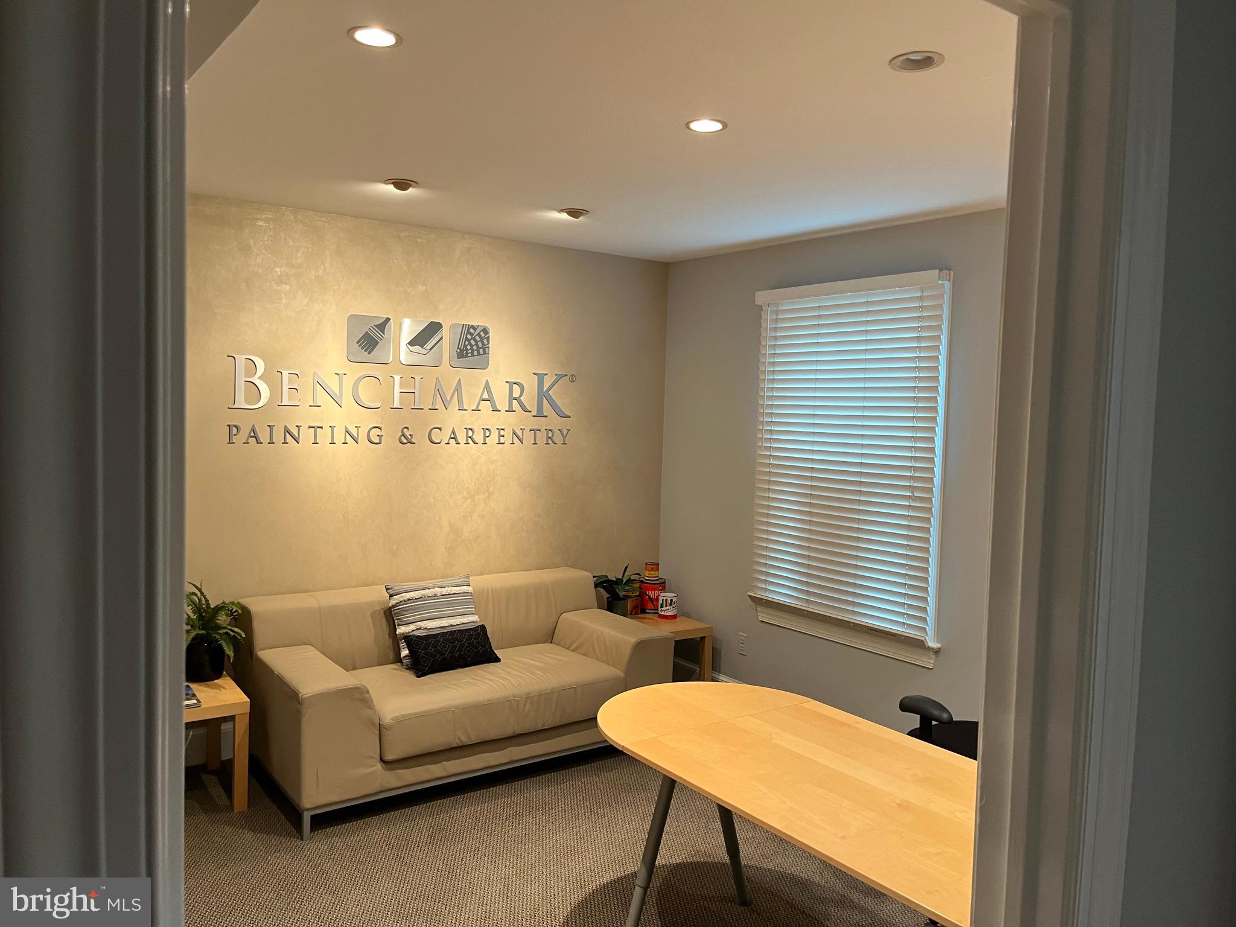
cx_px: 618
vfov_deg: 53.1
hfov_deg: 67.3
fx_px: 928
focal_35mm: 26
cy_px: 464
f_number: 1.6
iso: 160
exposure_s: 1/60
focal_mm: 5.1
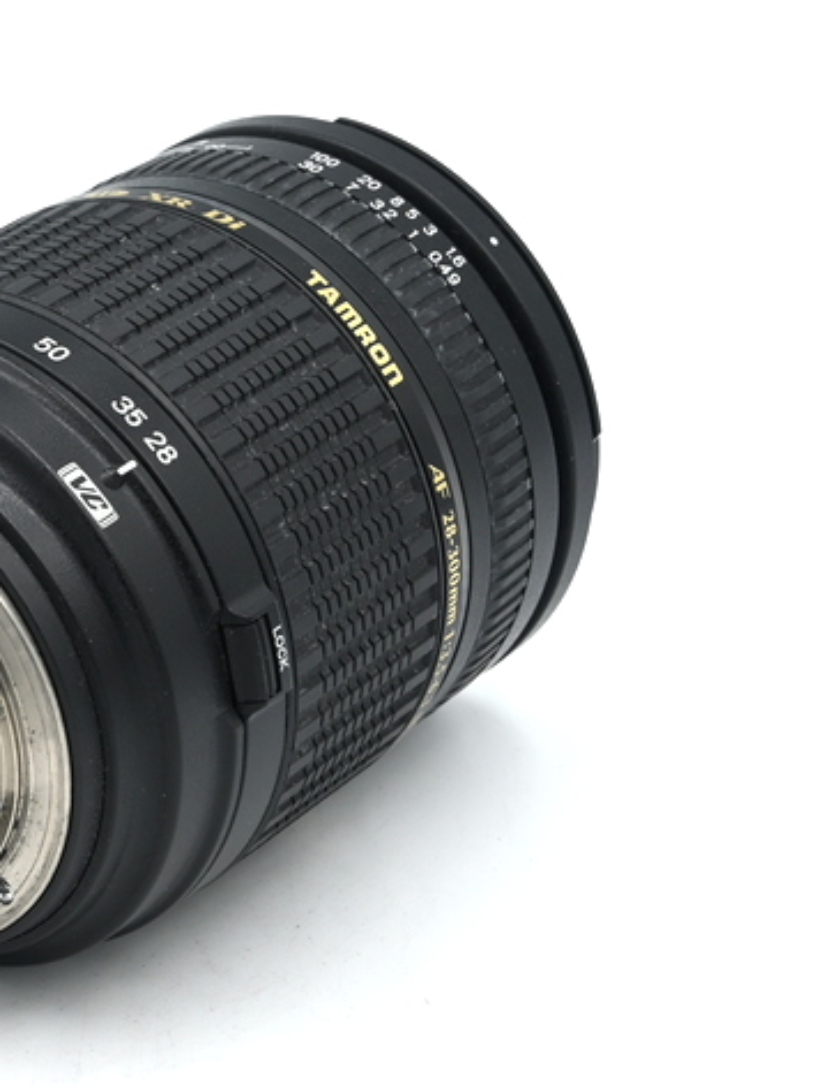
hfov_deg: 13.5
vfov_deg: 18.0
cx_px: 98
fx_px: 3429
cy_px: 542
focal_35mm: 109
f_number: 10
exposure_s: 1/80
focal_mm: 50
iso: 200
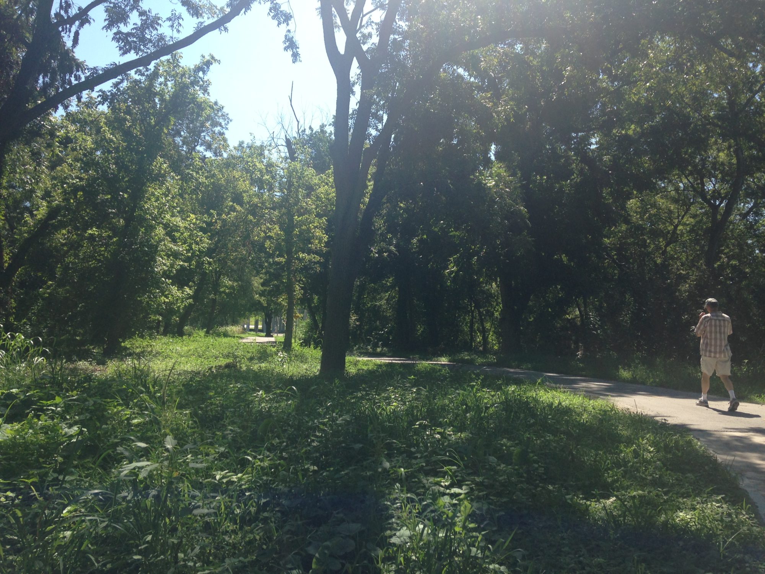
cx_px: 382
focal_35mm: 33
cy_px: 287
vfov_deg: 42.9
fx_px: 729
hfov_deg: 55.4
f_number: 2.4
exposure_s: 1/797
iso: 50
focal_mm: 4.12
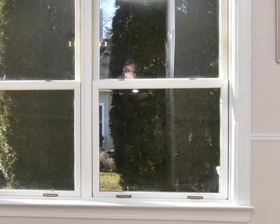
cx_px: 58
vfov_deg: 25.4
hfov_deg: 30.7
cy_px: 115
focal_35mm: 60
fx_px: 497
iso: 800
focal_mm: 12
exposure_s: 1/125
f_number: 18
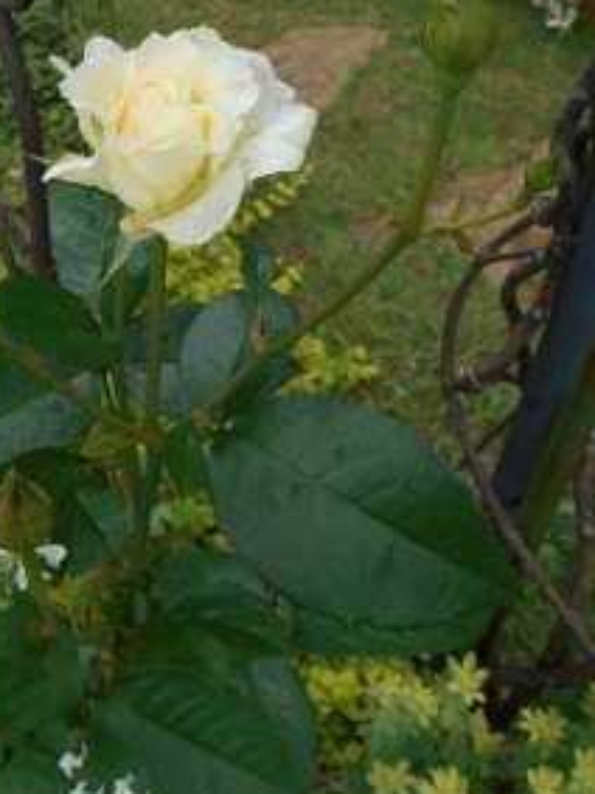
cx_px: 178
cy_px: 185
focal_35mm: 46
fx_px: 1055
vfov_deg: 40.0
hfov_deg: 31.1
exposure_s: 1/250
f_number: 3.4
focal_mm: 4.7
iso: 80
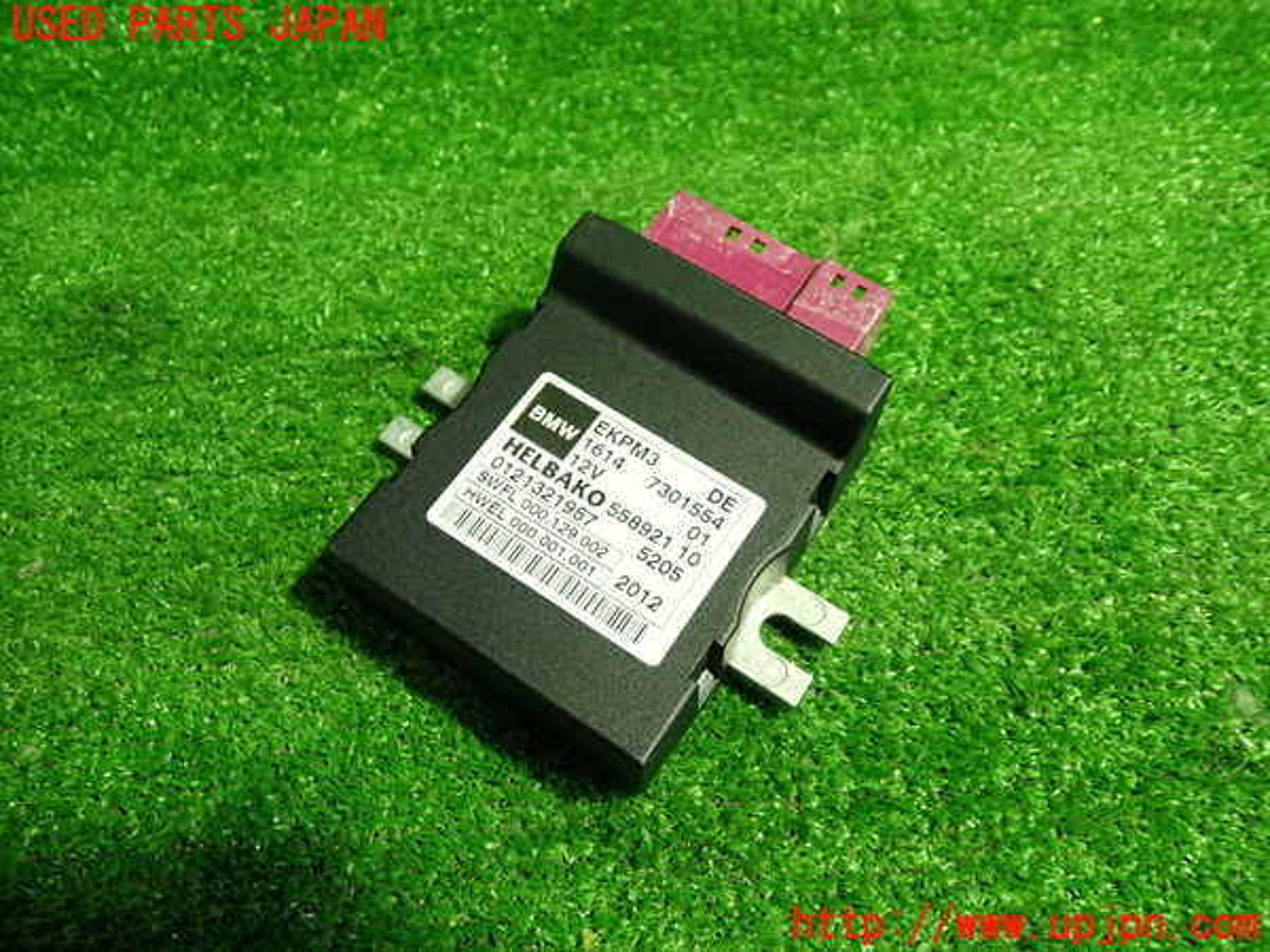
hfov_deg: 60.0
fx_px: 1101
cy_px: 476
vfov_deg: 46.8
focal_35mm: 30
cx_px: 635
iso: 250
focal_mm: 5.4
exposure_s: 1/30
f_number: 2.3
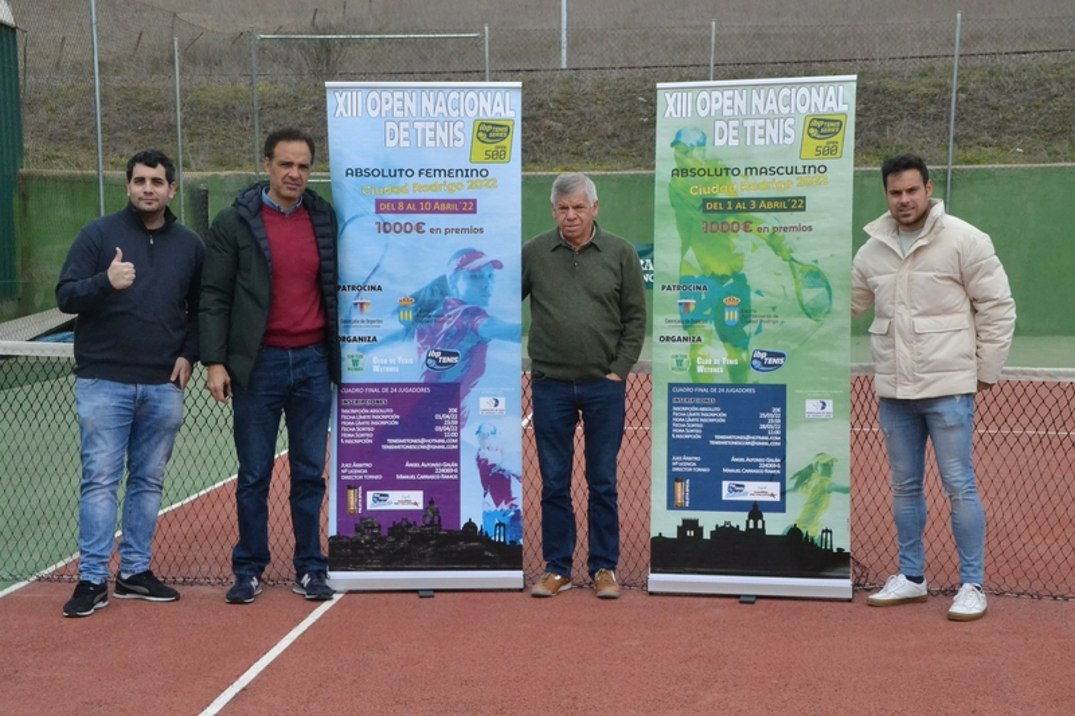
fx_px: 2015
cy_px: 358
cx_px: 538
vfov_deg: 20.2
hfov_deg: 29.9
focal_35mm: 68
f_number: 18
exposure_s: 1/1250
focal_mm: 45
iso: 3200
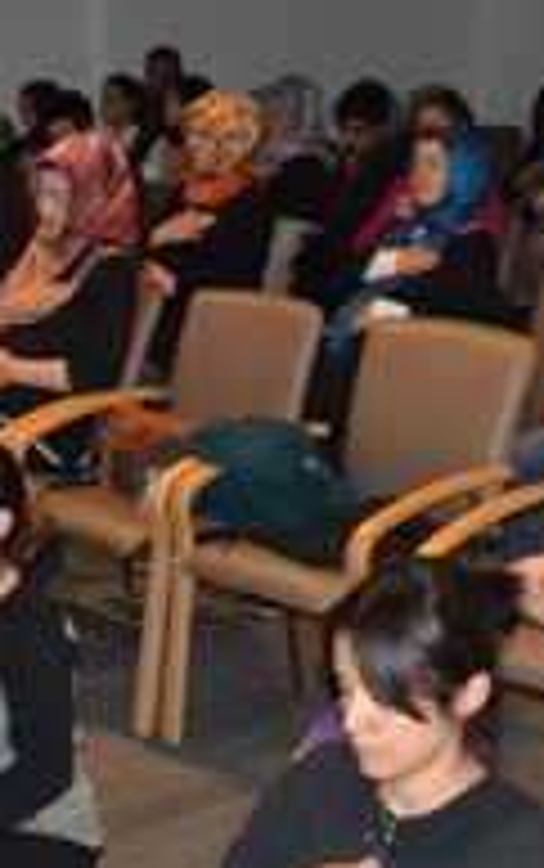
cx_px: 108
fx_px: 2012
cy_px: 618
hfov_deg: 15.3
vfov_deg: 24.2
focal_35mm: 85
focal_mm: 24
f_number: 7.1
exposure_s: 1/30
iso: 3200
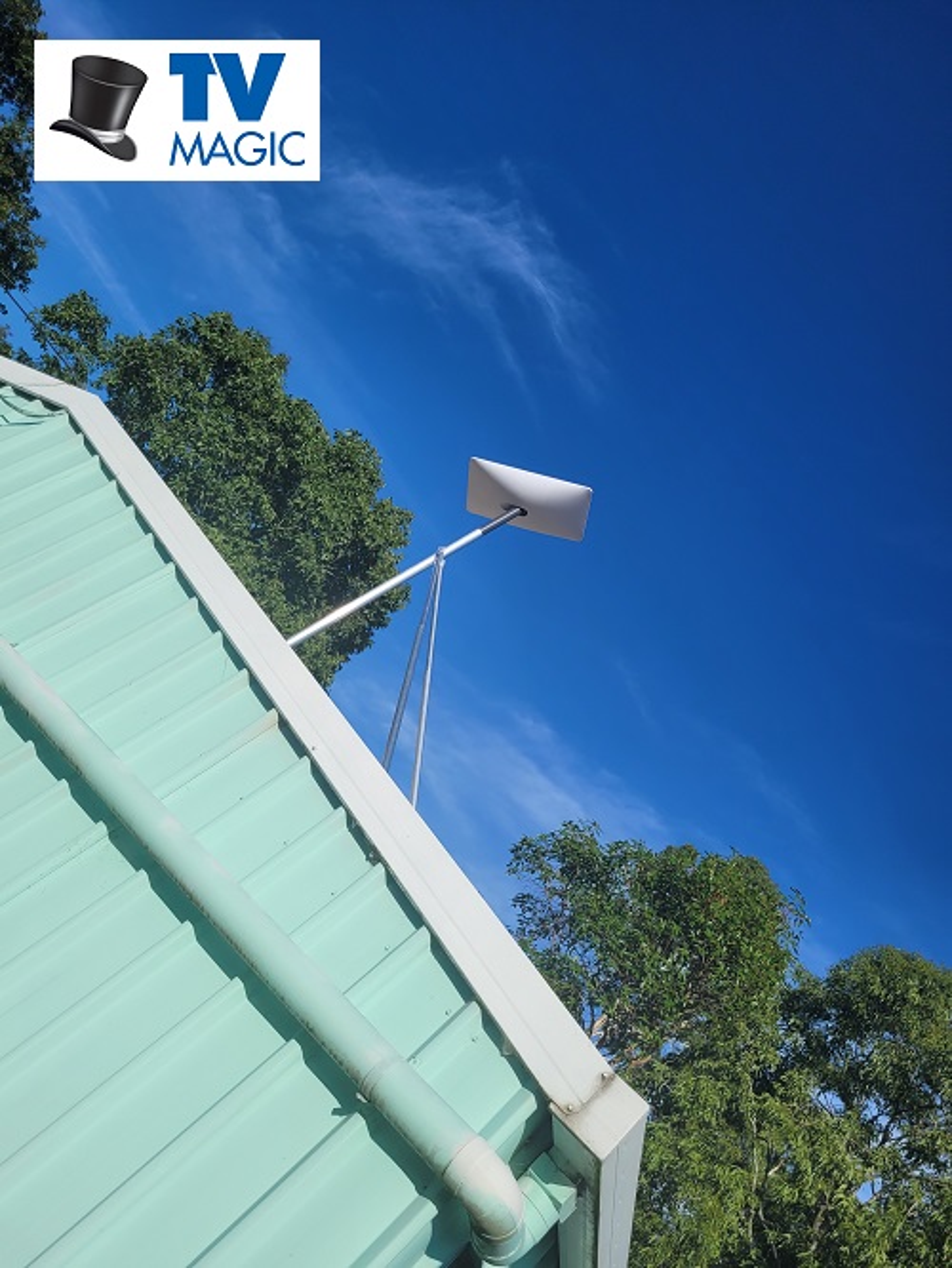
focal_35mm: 26
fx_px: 953
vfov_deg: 67.3
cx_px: 476
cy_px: 634
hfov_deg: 53.1
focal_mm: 5.4
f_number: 1.8
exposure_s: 1/3264
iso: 40
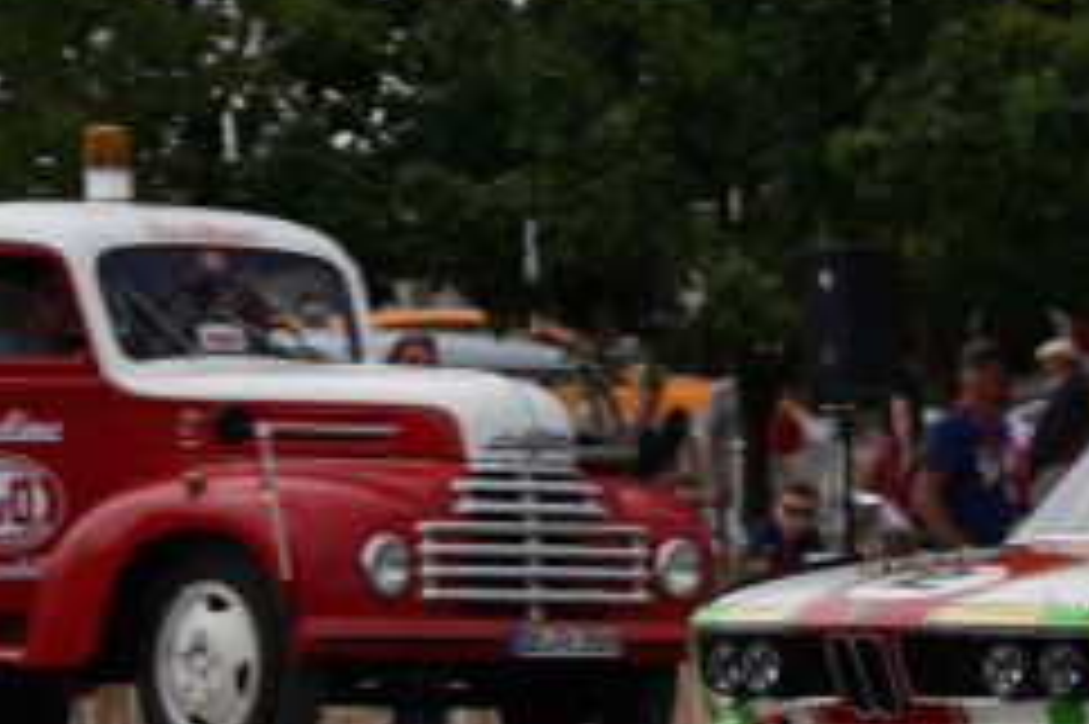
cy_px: 616
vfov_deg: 3.5
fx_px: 11850
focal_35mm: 392
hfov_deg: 5.2
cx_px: 1341
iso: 100
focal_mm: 158
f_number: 6.3
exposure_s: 1/500
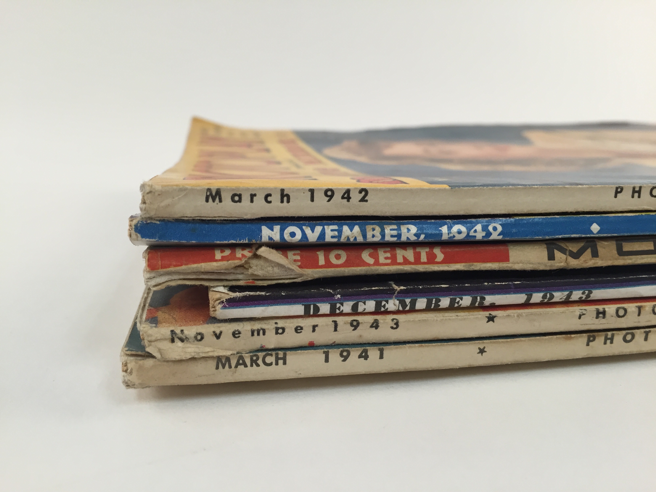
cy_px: 246
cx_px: 328
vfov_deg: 48.2
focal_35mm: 29
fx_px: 550
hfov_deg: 61.7
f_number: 2.2
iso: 40
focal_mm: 4.15
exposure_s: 1/30
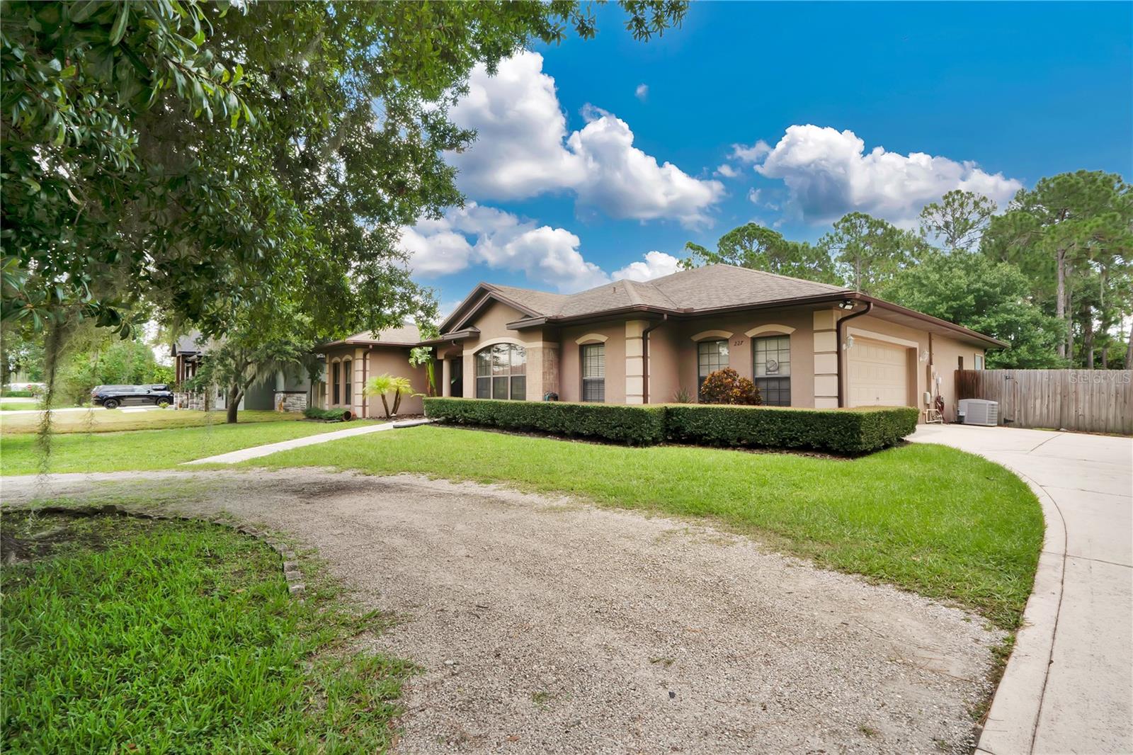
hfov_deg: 96.7
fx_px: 503
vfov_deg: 73.7
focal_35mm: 16
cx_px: 566
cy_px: 378
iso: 500
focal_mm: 16
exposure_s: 1/50
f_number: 22
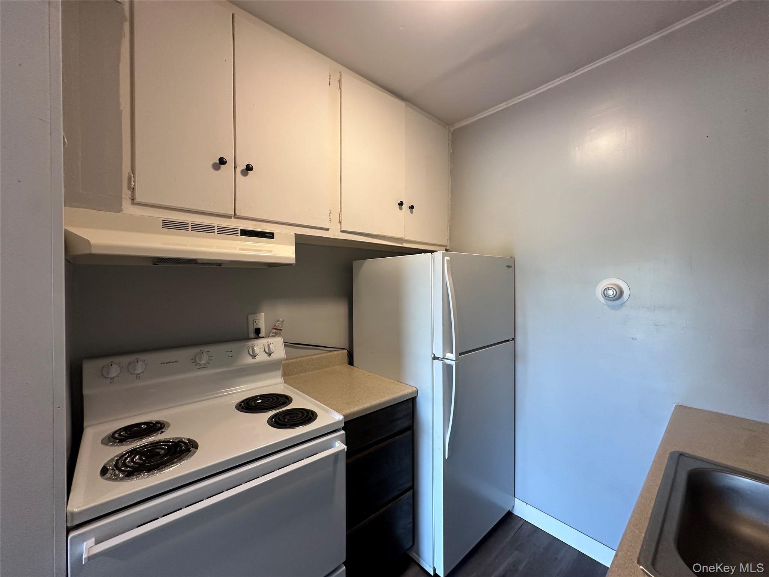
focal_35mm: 14
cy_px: 288
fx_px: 311
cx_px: 384
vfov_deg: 85.7
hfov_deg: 102.1
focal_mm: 2.22
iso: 160
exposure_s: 1/60
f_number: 2.2
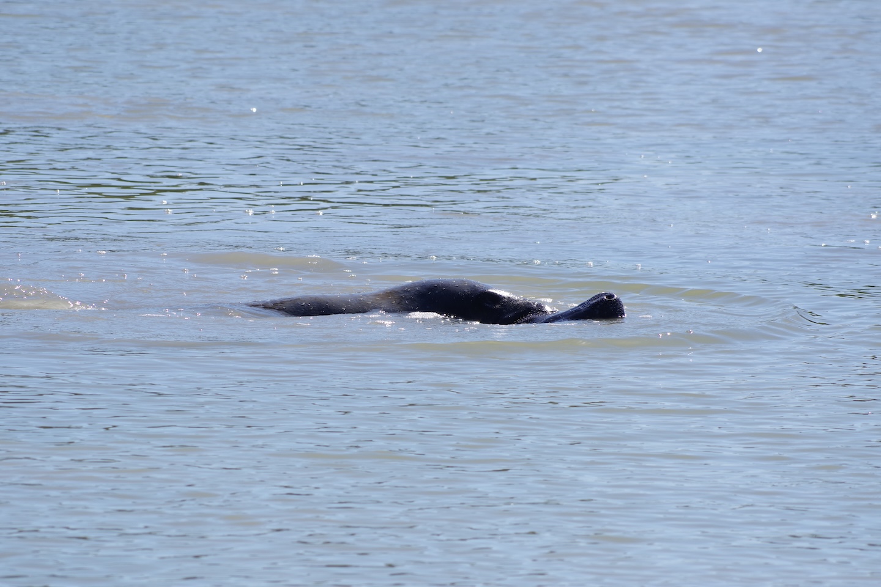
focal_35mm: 450
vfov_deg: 3.1
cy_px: 294
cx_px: 440
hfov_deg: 4.6
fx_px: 11012
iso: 200
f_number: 10
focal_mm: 300
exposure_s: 1/500
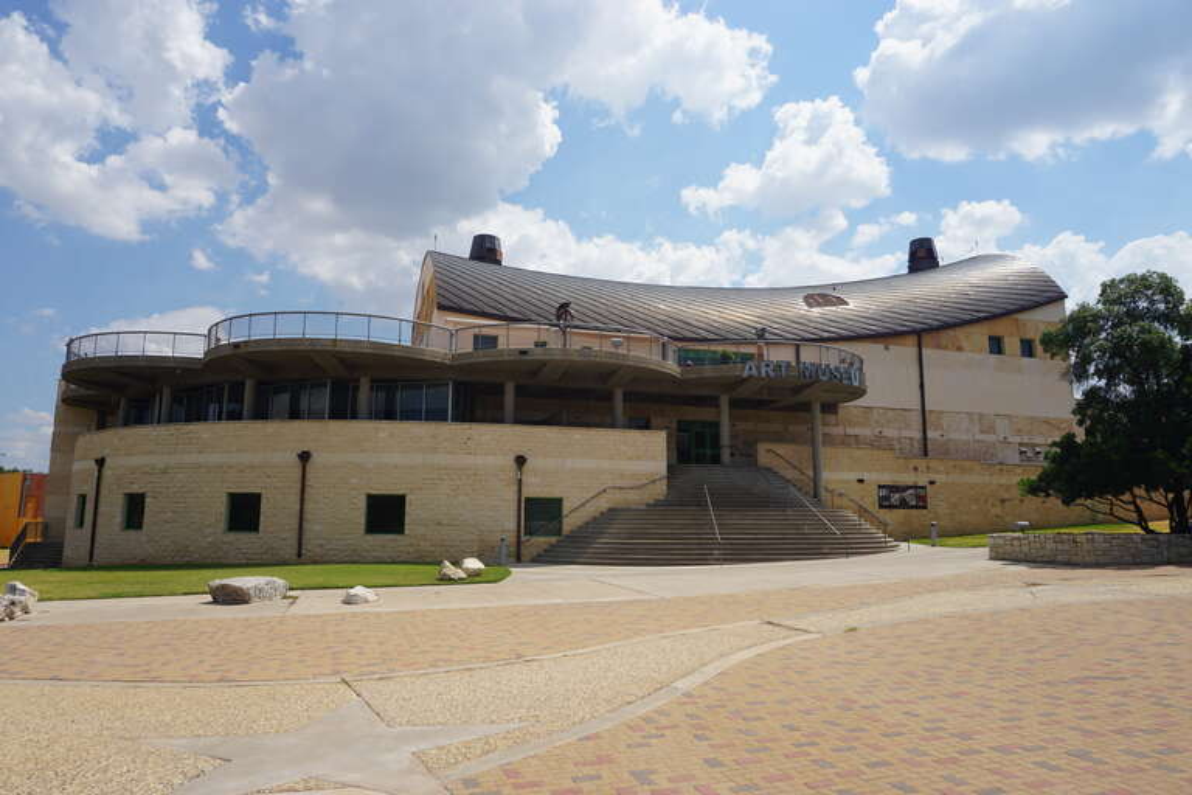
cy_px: 398
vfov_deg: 53.1
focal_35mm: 24
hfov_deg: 73.7
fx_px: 795
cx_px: 596
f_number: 11
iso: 100
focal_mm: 16
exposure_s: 1/250
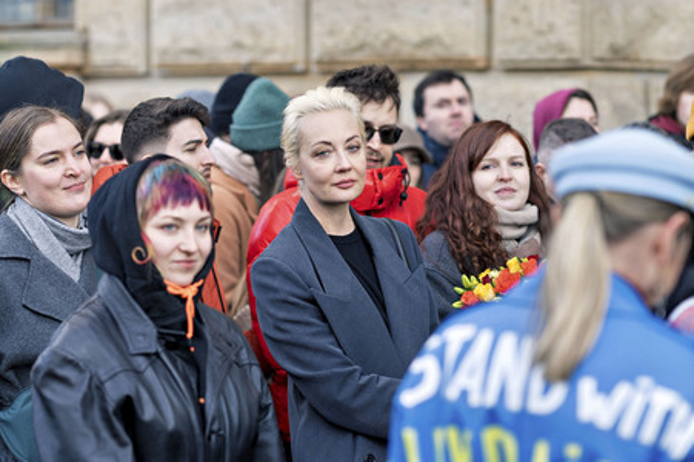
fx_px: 2446
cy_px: 231
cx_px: 347
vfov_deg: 10.8
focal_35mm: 127
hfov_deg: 16.1
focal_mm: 85
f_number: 2
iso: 100
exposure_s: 1/250
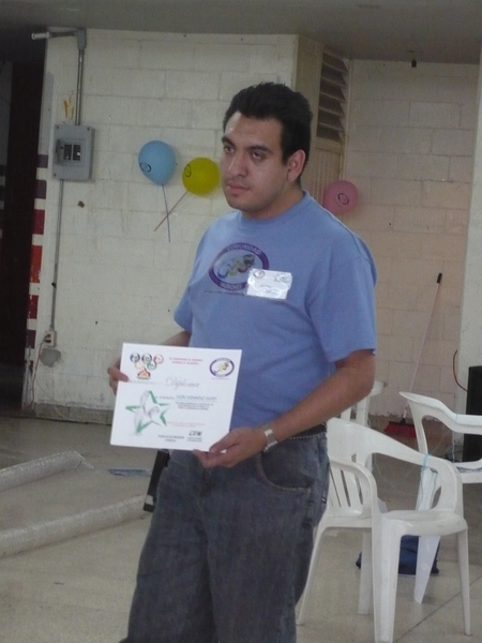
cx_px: 241
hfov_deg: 14.1
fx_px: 1949
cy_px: 322
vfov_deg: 18.7
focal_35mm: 105
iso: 640
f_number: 5
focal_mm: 17.4
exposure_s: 1/30
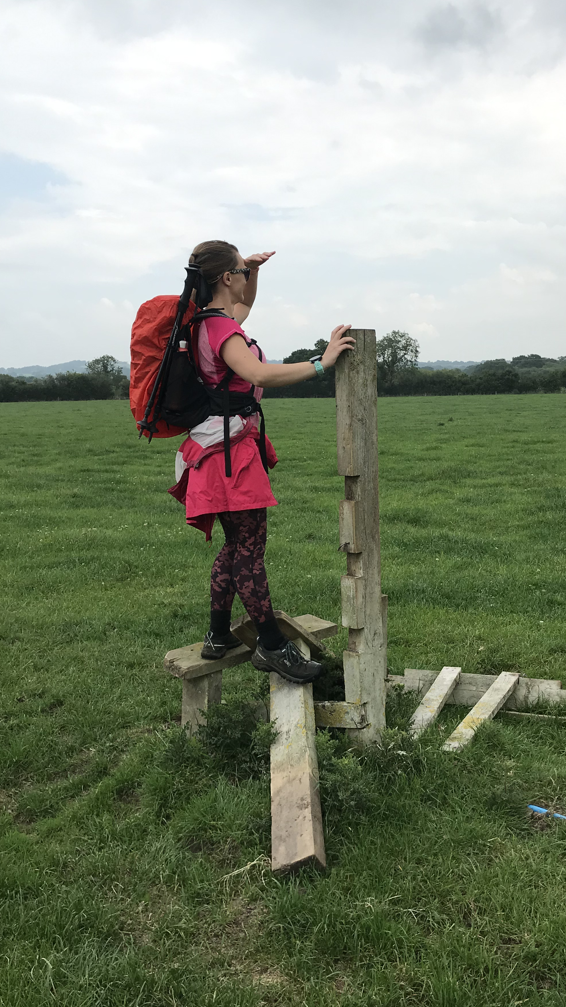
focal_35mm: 35
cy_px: 469
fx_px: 934
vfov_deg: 56.6
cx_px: 319
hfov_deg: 33.7
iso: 20
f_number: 1.8
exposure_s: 1/1277
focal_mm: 3.99
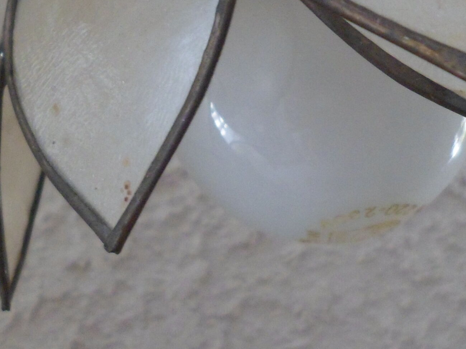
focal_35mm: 73
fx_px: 983
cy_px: -3
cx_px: 166
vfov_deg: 19.6
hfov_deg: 26.6
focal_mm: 4.9
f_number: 3.3
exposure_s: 1/45
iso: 200
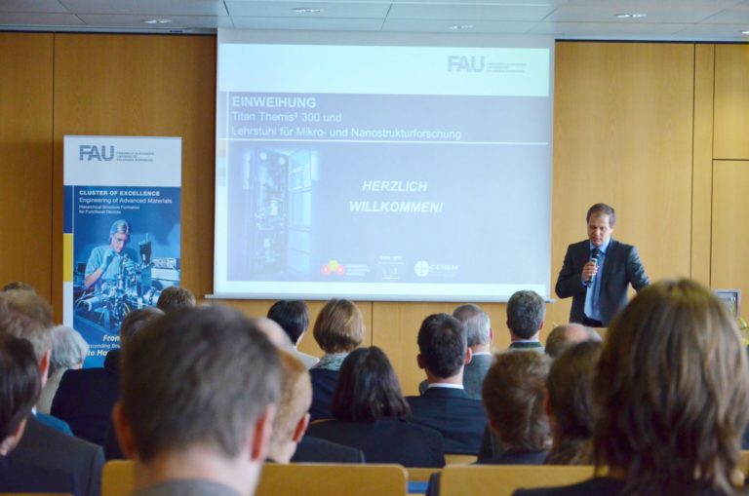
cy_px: 248
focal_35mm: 99
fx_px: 2056
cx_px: 374
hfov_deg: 20.6
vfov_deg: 13.8
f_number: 5.3
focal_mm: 66
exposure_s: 1/125
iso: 1800
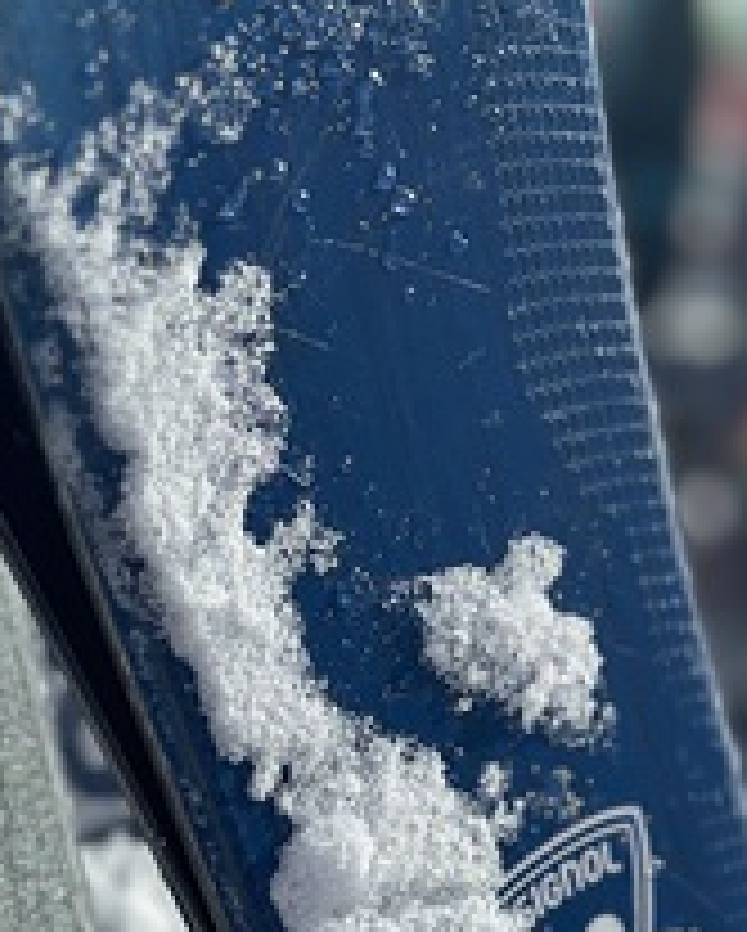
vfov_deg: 17.0
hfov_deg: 13.5
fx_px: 3118
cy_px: 428
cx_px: 704
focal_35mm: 113
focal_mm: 6.86
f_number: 1.78
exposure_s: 1/5000
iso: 80
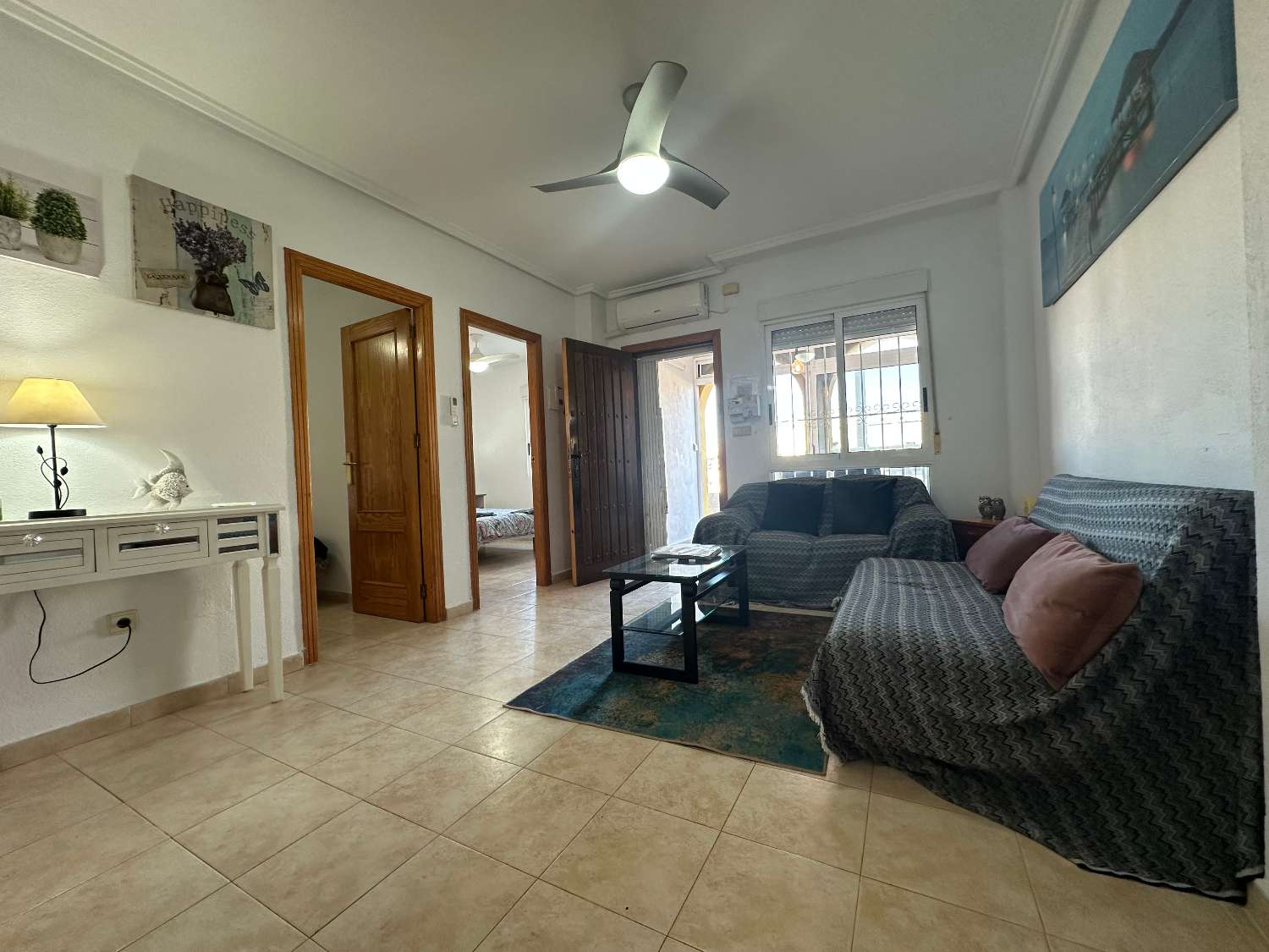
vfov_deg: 85.7
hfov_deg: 102.1
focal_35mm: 14
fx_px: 513
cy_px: 476
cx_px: 634
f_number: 2.2
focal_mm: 2.22
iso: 160
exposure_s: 1/100
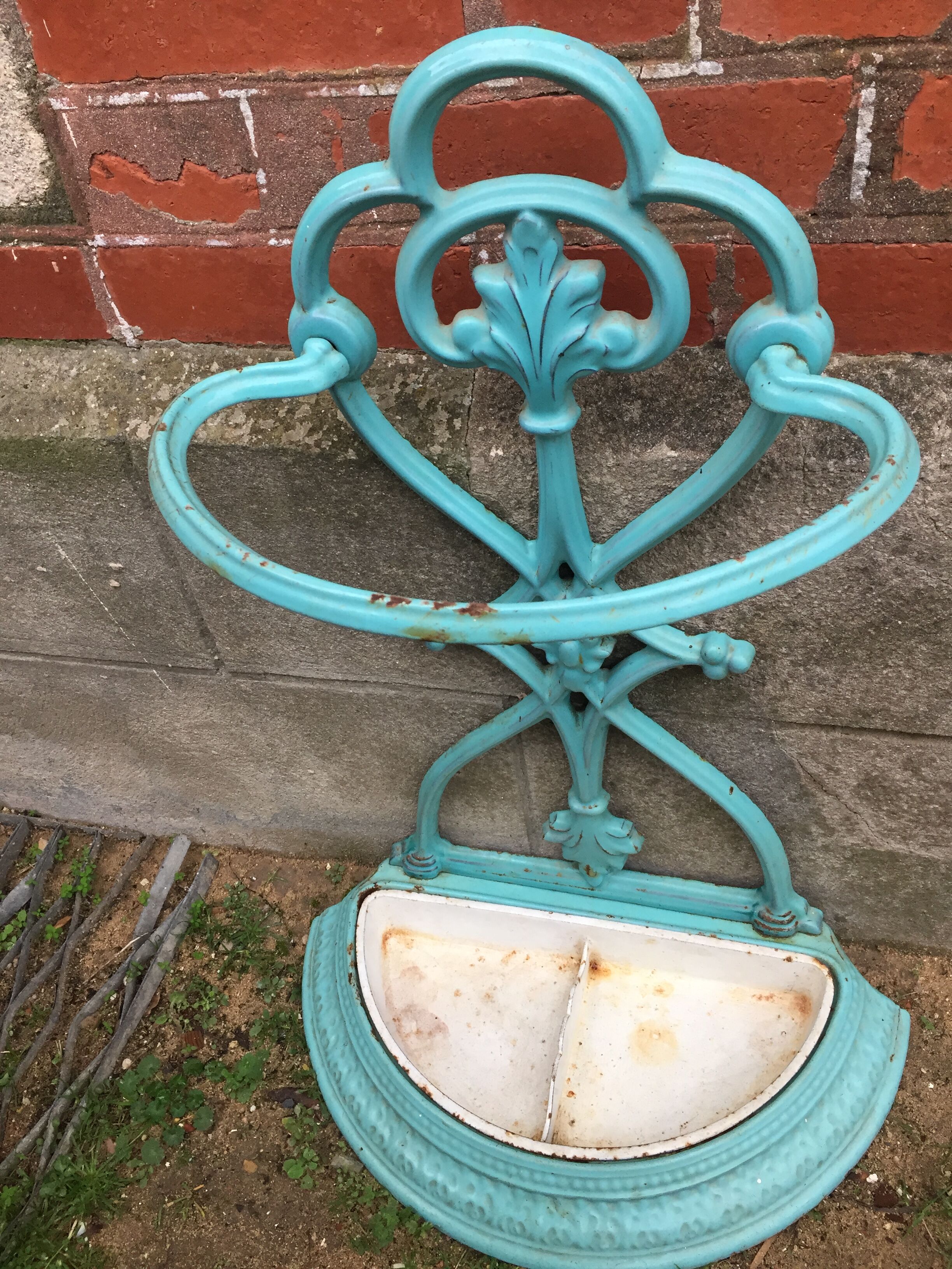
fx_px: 1063
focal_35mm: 29
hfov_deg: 48.2
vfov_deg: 61.7
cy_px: 634
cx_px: 476
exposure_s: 1/33
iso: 40
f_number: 2.2
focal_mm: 4.15
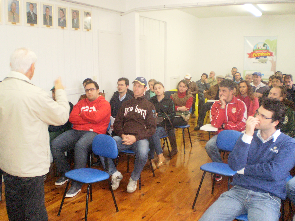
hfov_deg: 51.4
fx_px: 307
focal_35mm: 36
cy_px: 110
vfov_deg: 39.7
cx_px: 148
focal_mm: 6.3
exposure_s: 1/30
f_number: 3.1
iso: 320
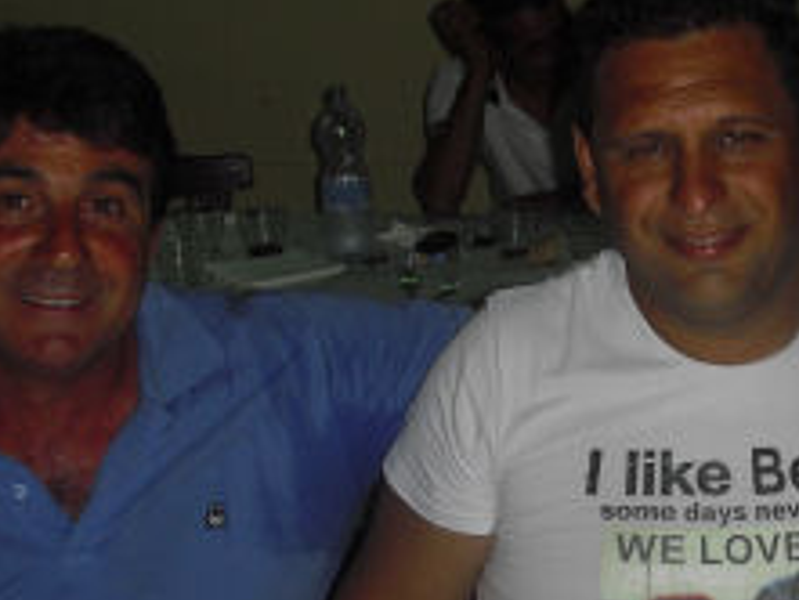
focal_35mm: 96
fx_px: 2217
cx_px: 654
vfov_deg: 15.4
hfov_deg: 20.2
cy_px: 445
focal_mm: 6.3
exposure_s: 1/60
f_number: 3.1
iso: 100
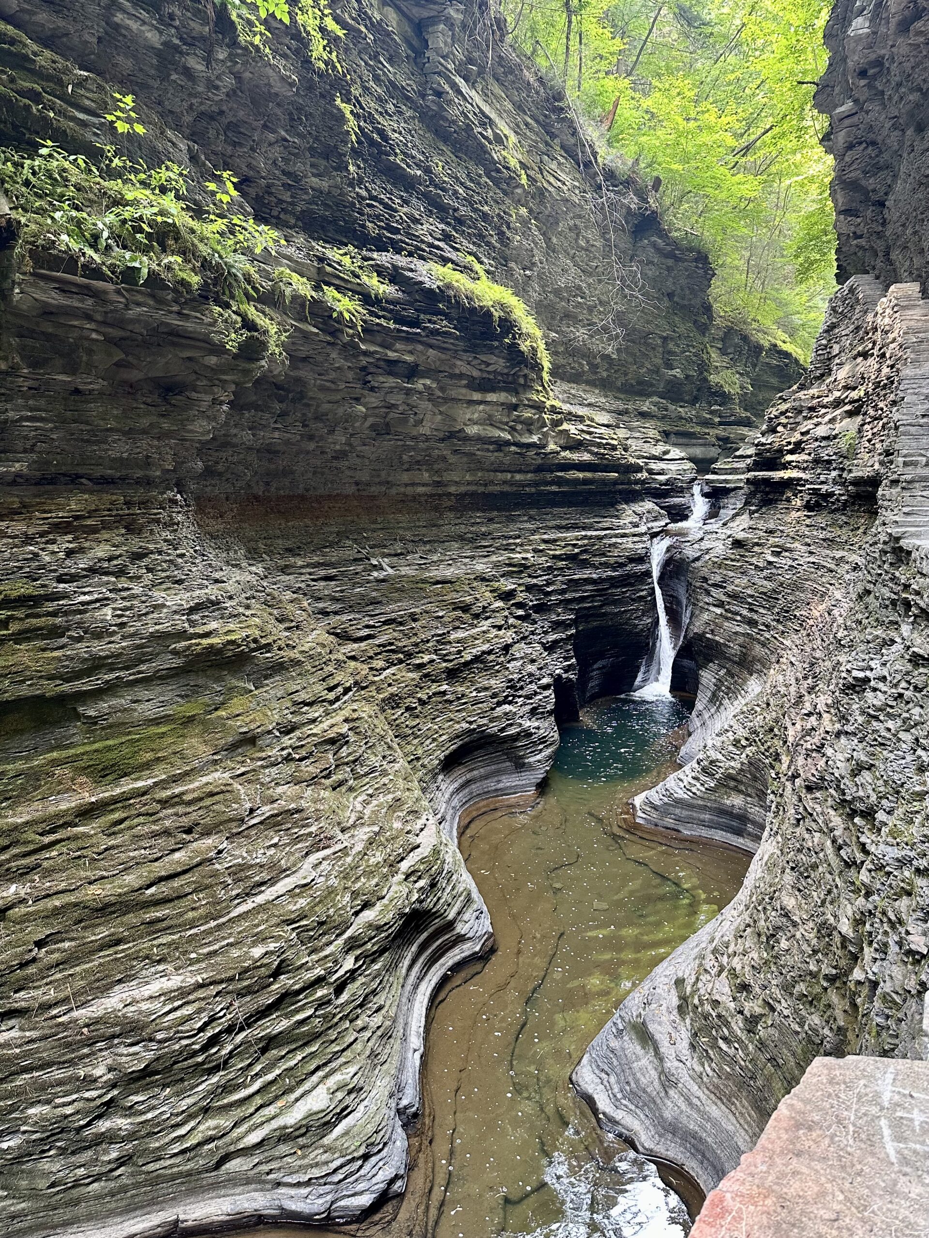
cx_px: 464
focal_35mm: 24
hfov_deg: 56.8
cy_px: 619
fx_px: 859
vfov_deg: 71.6
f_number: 1.78
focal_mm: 6.86
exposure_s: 1/88
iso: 250
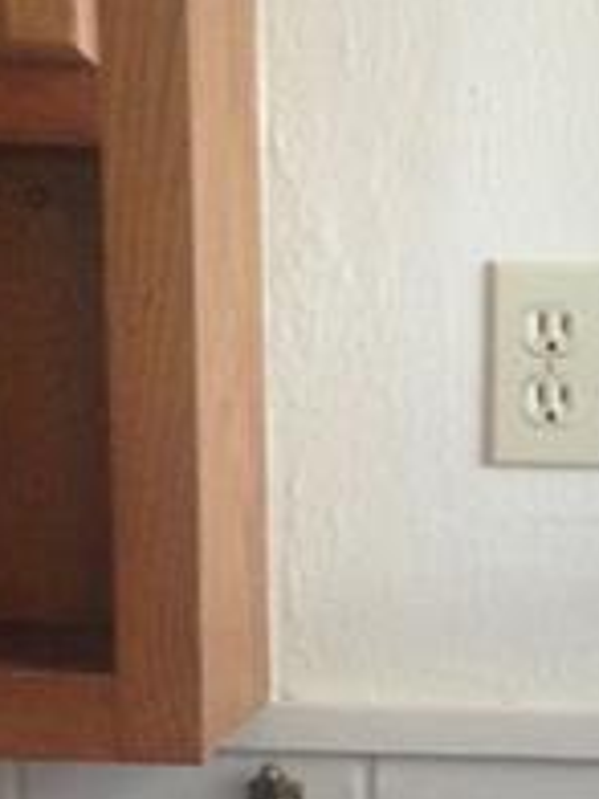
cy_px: 832
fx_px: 2976
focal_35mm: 129
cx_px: 664
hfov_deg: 11.3
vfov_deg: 15.0
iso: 200
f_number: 2.4
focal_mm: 4.12
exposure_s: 1/20
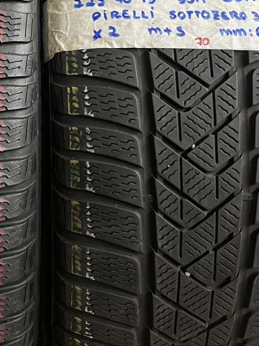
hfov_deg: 24.7
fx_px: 578
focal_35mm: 58
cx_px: 38
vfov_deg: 31.9
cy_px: 48
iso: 200
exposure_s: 1/50
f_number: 1.5
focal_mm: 5.7
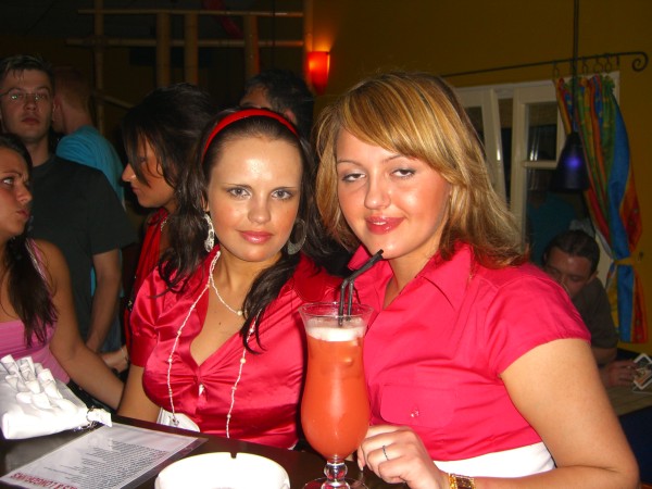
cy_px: 244
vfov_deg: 37.7
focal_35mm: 38
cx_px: 326
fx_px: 716
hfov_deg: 49.0
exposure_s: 1/60
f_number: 2.8
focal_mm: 7.9
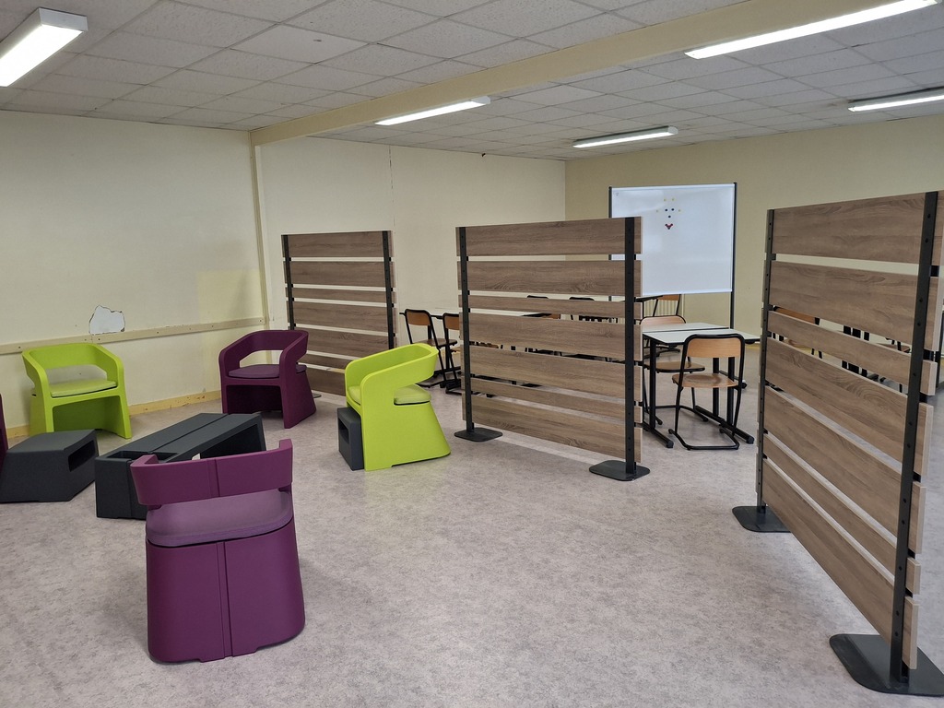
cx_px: 472
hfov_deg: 69.4
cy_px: 354
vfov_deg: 54.9
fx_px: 682
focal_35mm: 25
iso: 200
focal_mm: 4.69
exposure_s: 1/100
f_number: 1.8
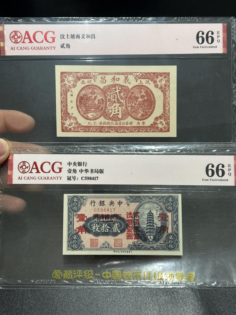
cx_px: 118
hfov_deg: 30.3
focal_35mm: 48
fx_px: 436
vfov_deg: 39.7
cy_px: 158
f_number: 1.78
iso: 100
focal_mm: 6.86
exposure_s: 1/50
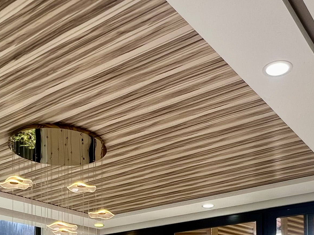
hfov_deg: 42.9
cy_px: 303
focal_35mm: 44
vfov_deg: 27.6
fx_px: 399
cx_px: 162
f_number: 1.8
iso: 32
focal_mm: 1.57
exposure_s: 1/253
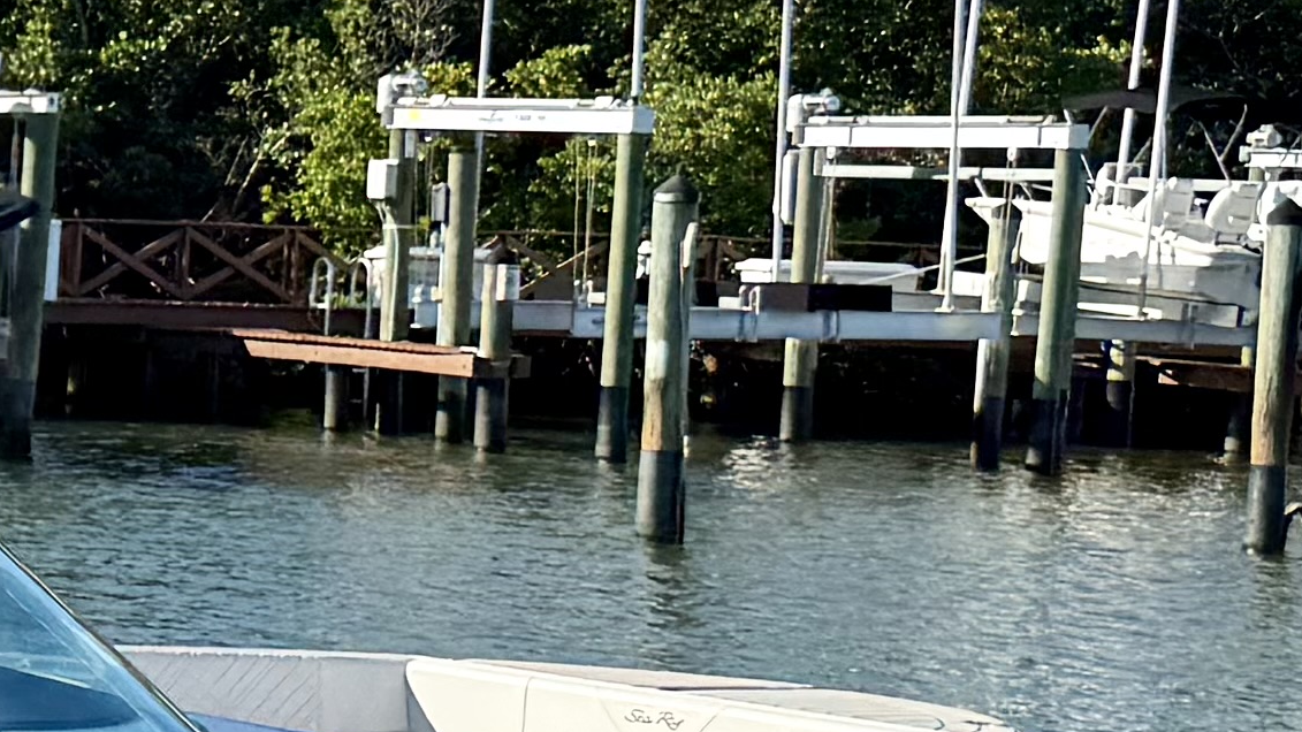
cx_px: -863
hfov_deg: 14.7
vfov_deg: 9.2
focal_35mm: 132
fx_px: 4557
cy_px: 521
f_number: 1.78
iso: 80
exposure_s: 1/3953
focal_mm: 6.76
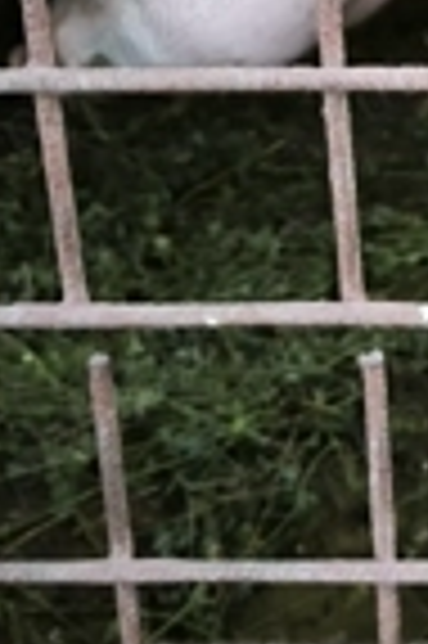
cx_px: 617
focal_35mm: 102
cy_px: -230
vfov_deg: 18.4
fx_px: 1823
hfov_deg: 12.8
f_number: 1.9
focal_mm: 6.92
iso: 50
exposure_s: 1/101
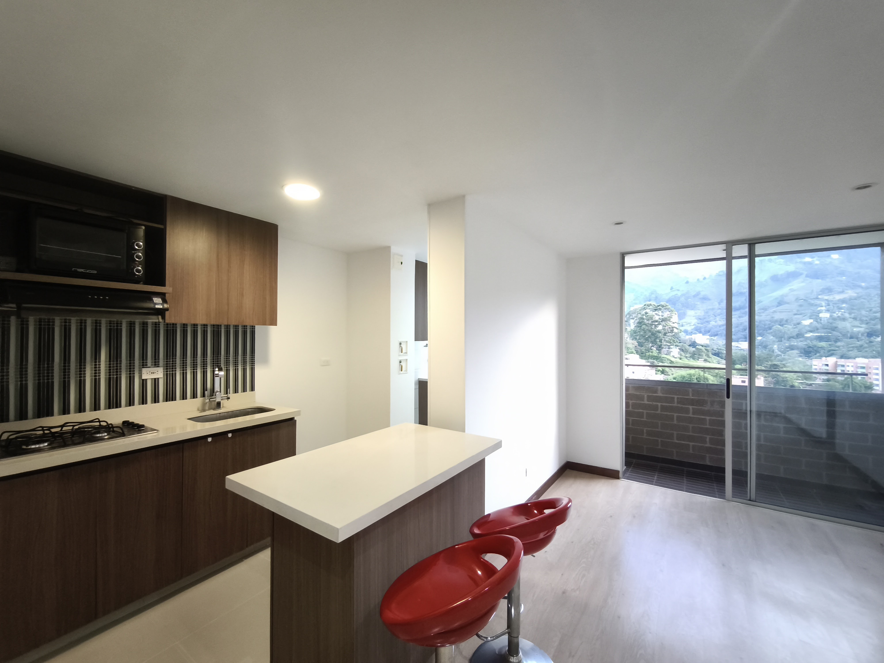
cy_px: 332
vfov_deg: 81.7
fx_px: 383
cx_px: 442
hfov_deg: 98.2
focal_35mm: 15
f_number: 2.2
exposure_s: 1/30
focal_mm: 1.91
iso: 640
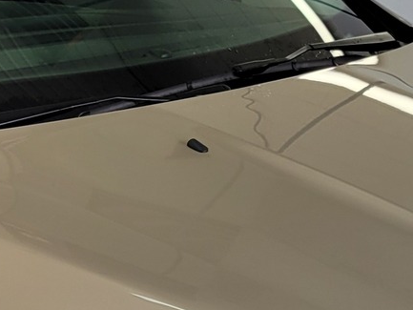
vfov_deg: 11.8
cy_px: 380
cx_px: 31
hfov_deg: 15.8
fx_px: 1468
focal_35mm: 123
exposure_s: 1/347
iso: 40
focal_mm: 5.4
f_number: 1.8
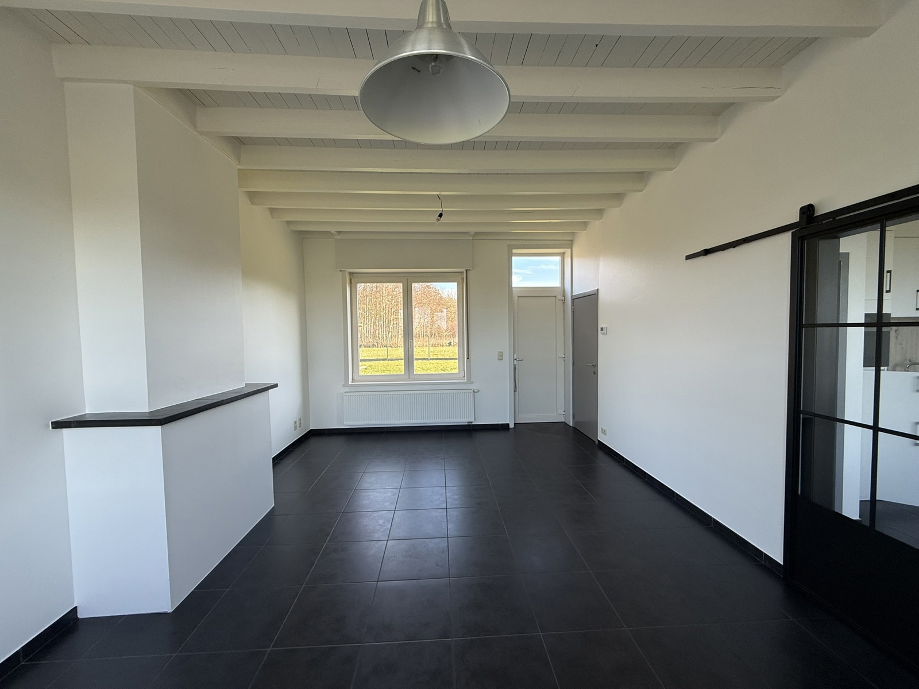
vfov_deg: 85.7
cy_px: 344
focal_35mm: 14
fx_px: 372
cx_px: 460
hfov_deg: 102.1
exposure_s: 1/99
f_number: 2.2
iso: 64
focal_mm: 2.22
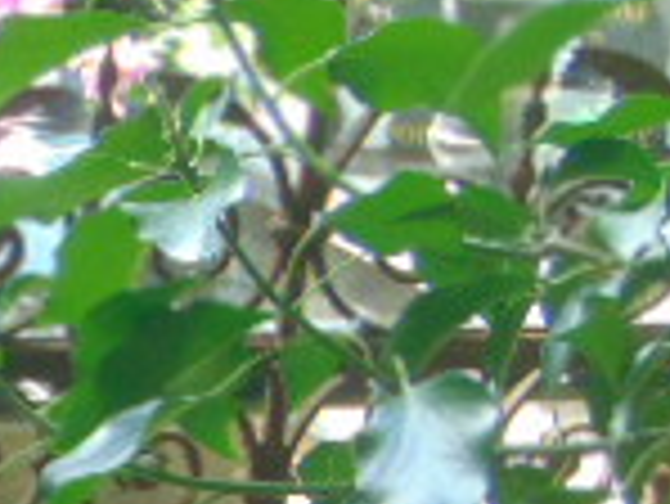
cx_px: -454
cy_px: 972
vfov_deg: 4.8
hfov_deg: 6.4
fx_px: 5908
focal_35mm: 305
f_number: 3.7
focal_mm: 12.8
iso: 80
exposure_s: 1/40
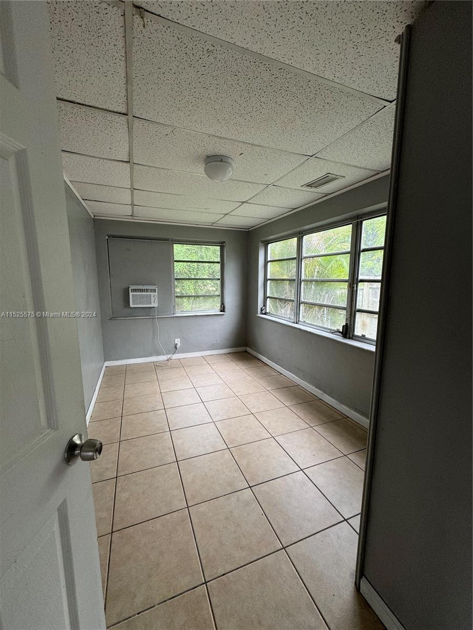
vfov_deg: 102.1
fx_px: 255
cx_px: 236
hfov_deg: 85.7
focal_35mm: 14
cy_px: 315
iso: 100
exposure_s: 1/99
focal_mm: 2.22
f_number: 2.2
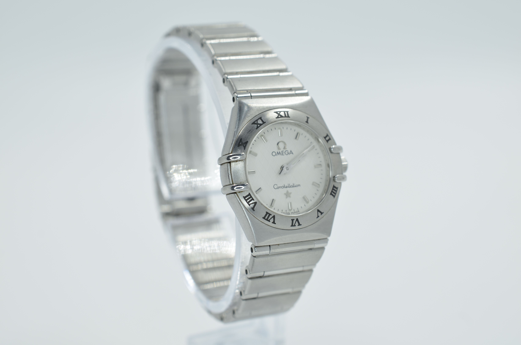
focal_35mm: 60
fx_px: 867
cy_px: 172
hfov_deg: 33.5
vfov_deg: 22.5
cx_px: 260
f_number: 8
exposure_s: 1/50
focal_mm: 40
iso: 125
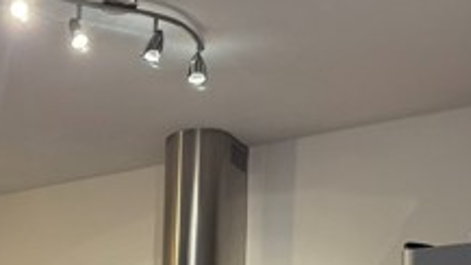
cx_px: 24
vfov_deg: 14.5
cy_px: 415
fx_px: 962
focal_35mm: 77
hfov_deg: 26.4
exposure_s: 1/60
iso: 125
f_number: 1.78
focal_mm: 6.76
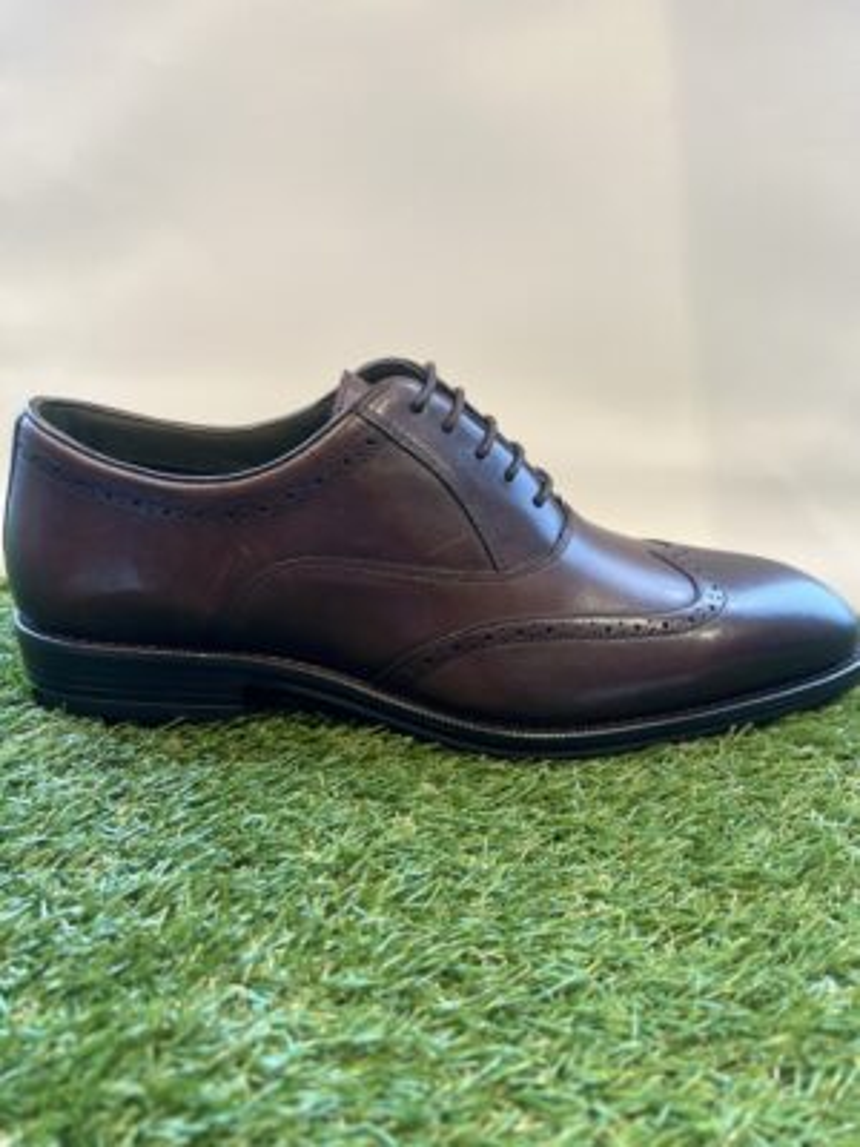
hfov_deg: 53.1
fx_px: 861
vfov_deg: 67.3
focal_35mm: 26
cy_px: 574
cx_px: 430
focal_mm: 5.7
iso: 80
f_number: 1.5
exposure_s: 1/100
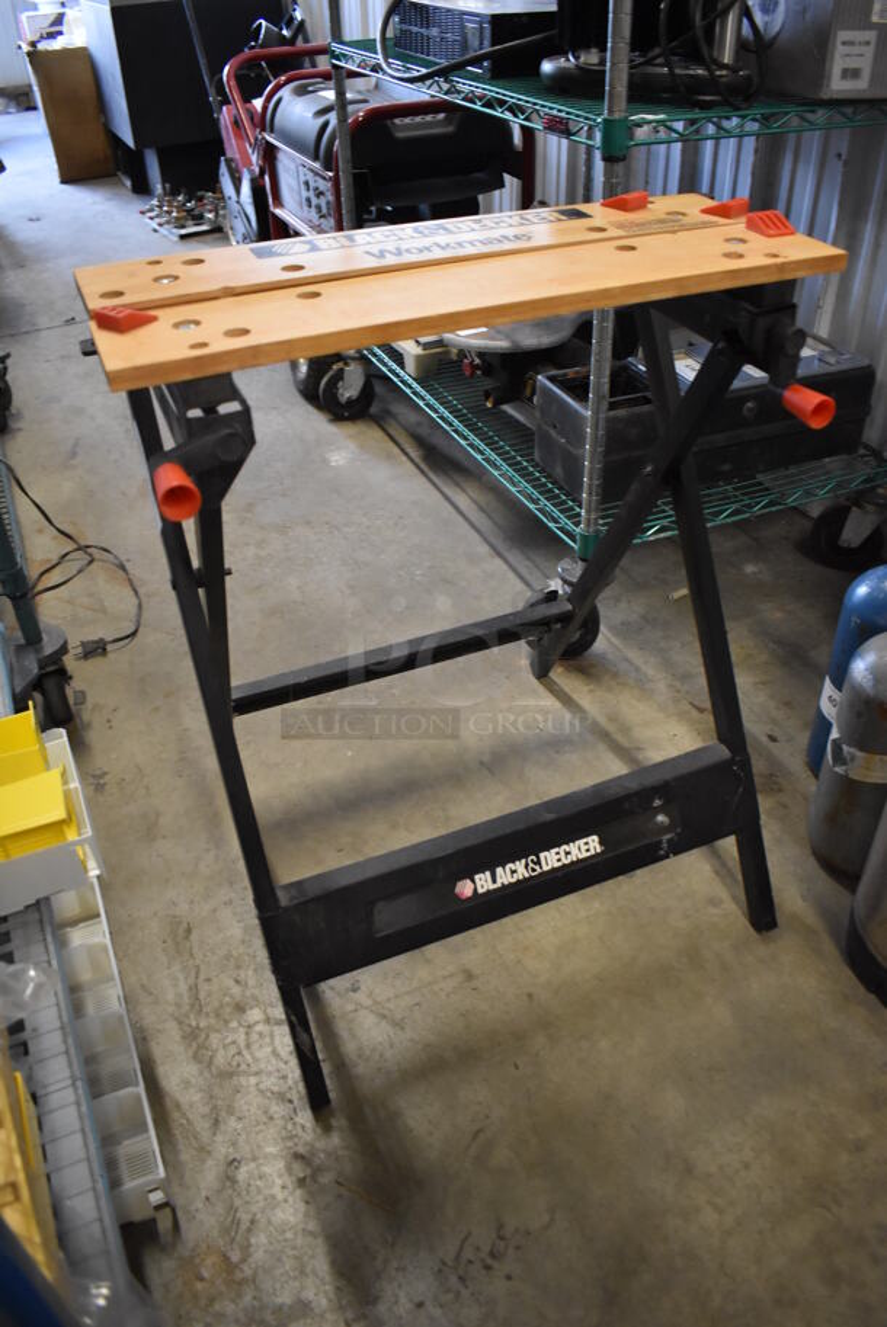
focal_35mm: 27
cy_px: 664
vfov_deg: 67.3
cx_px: 444
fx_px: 996
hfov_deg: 48.0
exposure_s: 1/125
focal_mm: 18
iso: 2500
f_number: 3.5
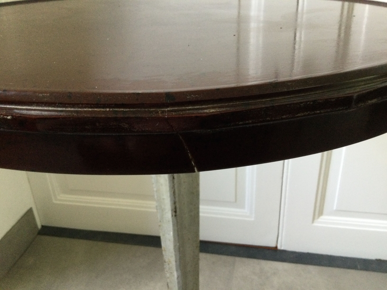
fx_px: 347
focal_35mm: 31
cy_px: 145
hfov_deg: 58.4
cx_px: 194
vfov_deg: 45.4
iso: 200
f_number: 2.4
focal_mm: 3.3
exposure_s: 1/33
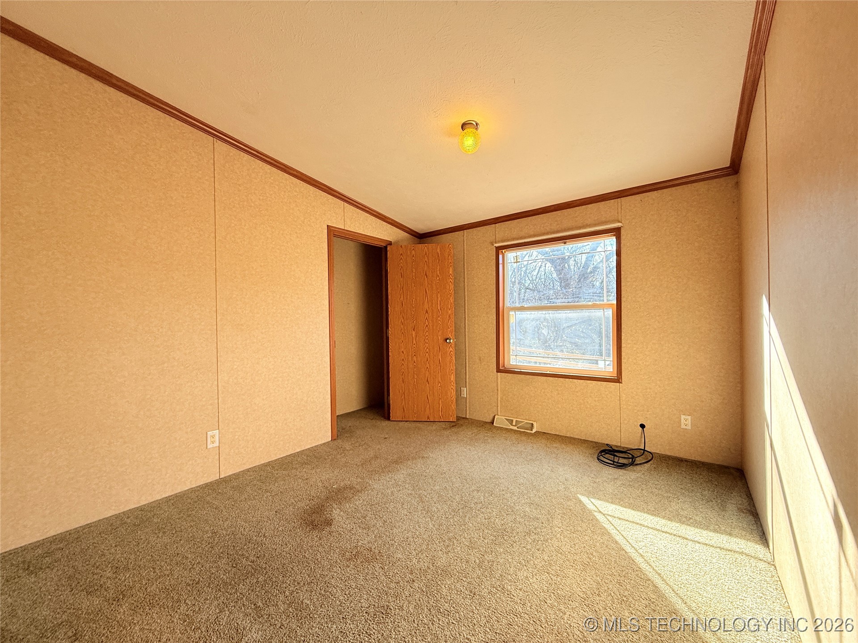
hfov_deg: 102.1
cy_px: 322
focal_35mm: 14
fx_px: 347
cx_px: 429
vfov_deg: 85.7
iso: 100
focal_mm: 2.22
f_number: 2.2
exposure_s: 1/99
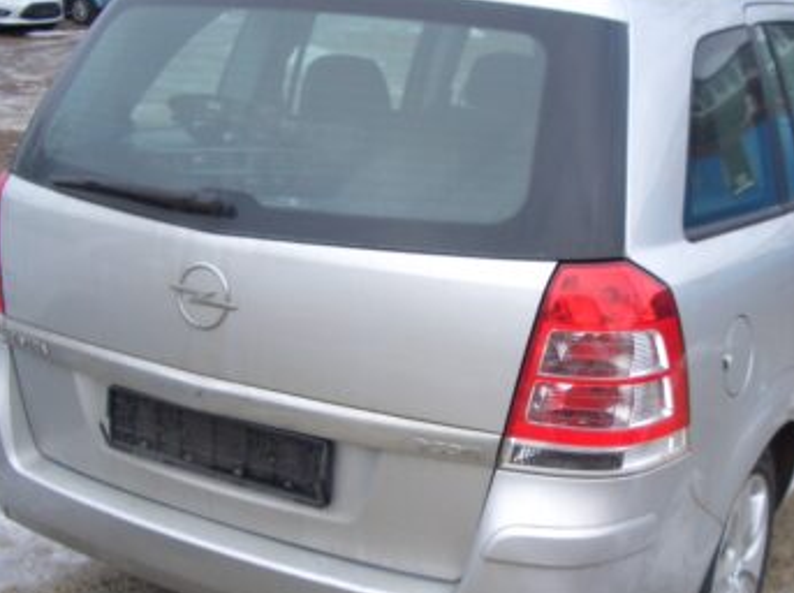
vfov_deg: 26.9
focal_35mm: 54
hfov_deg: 35.3
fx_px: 1236
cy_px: 363
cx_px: 517
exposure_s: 1/160
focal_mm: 5.8
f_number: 2.6
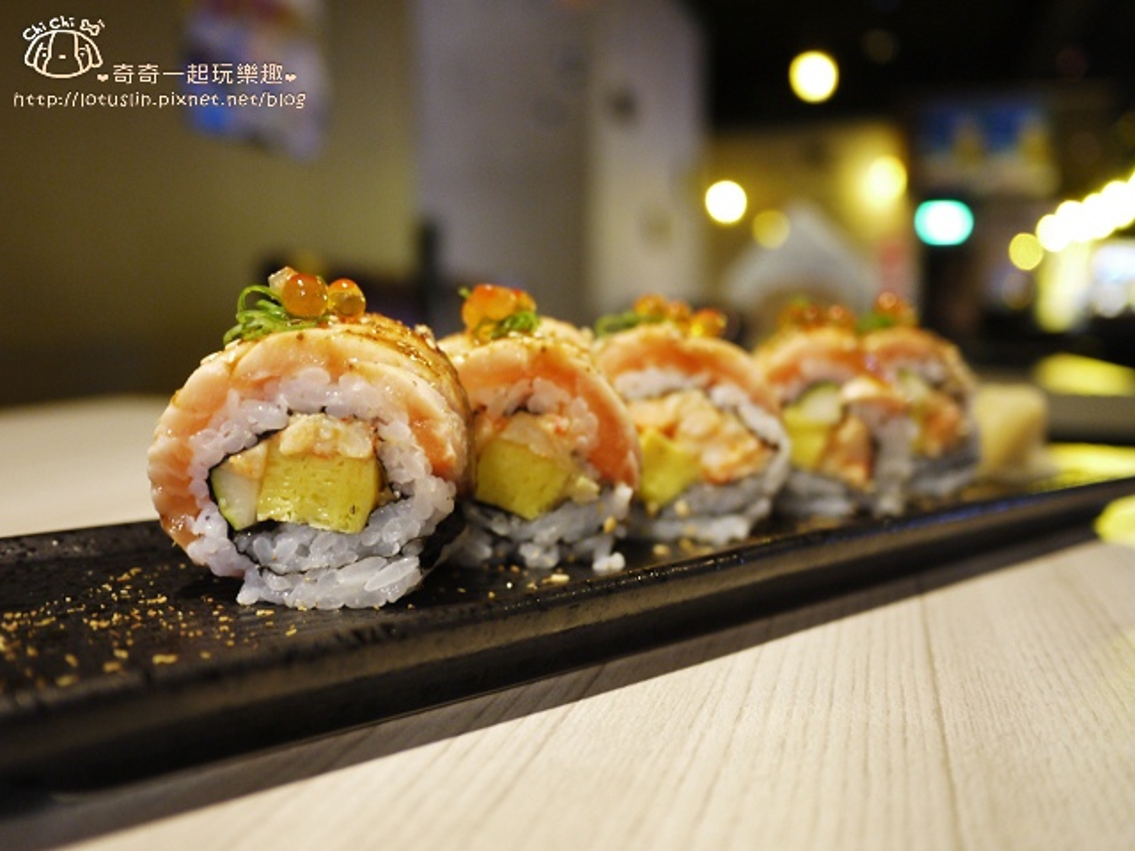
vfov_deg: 49.7
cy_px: 426
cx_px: 568
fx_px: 918
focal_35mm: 28
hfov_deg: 63.4
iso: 400
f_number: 2.5
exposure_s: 1/6
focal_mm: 14
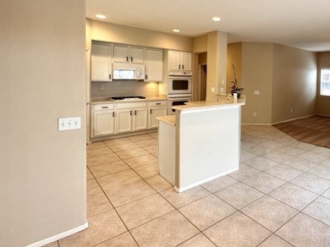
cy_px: 84
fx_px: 219
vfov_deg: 57.6
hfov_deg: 69.1
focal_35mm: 23
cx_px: 248
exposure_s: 1/120
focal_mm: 2.22
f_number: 2.2
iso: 320
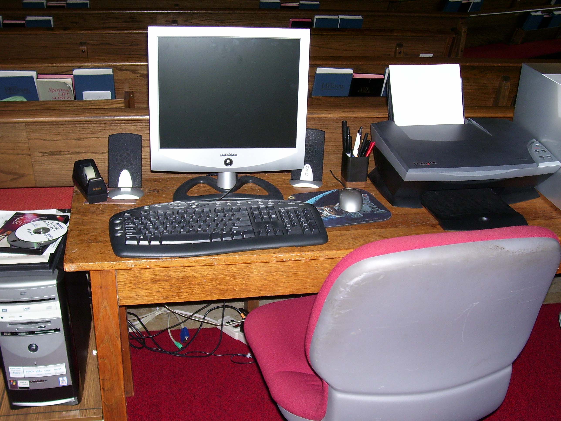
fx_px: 681
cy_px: 210
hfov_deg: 44.8
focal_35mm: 42
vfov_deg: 34.3
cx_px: 280
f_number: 3
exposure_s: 1/60
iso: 125
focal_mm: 7
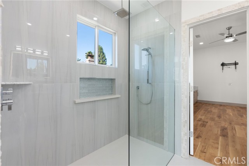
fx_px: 111
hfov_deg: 96.7
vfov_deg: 73.8
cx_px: 124
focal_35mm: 16
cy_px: 83
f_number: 9
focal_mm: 16
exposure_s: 1/100
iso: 640
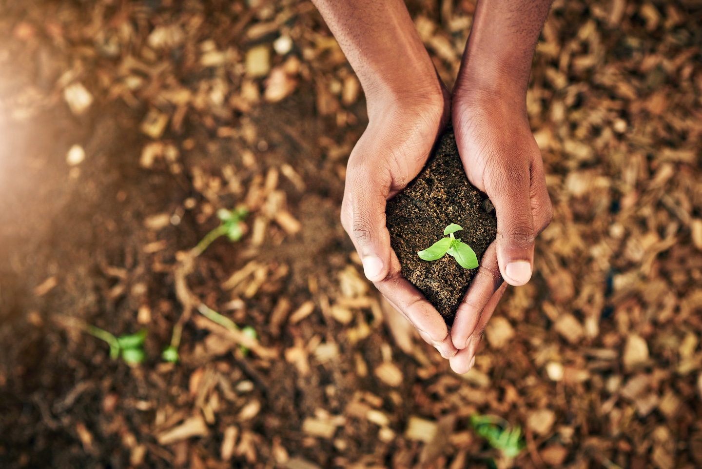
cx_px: 351
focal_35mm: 85
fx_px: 1658
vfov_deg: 16.1
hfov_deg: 23.9
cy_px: 234
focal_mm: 85
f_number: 2.8
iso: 400
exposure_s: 1/125
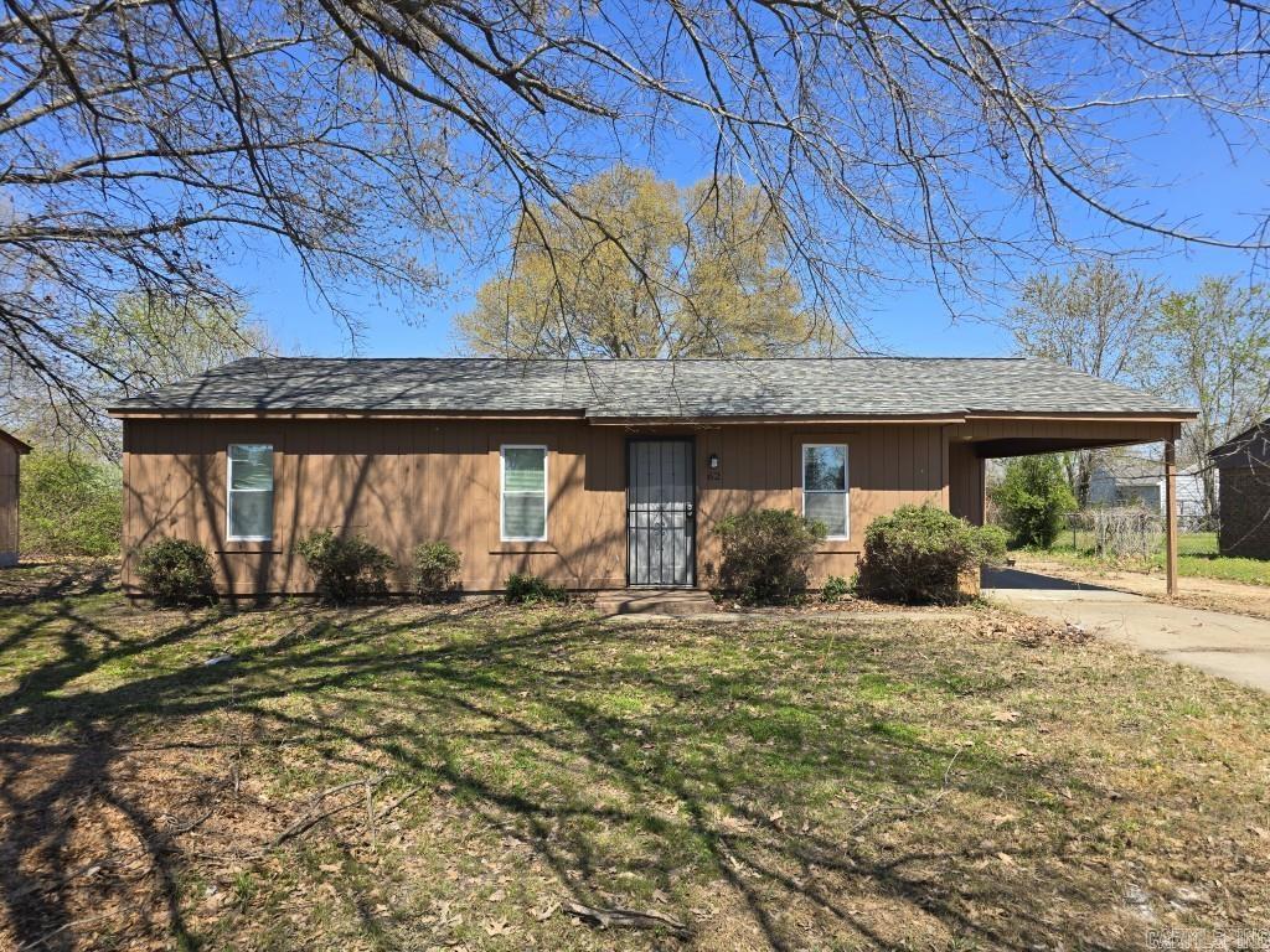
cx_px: 635
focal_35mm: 23
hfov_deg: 73.9
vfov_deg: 58.9
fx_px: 844
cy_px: 476
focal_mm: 6.3
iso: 12
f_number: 1.7
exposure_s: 1/494
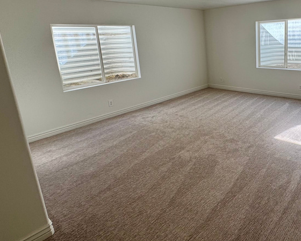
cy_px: 83
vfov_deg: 55.8
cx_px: 236
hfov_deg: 62.9
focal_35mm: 25
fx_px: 223
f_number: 2.2
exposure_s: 1/214
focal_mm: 2.22
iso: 40
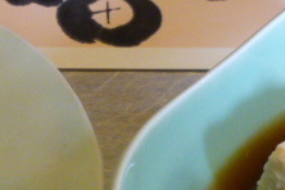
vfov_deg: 18.1
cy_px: 134
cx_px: 55
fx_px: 594
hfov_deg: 26.5
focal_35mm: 75
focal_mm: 4.5
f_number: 3.1
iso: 800
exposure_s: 1/30
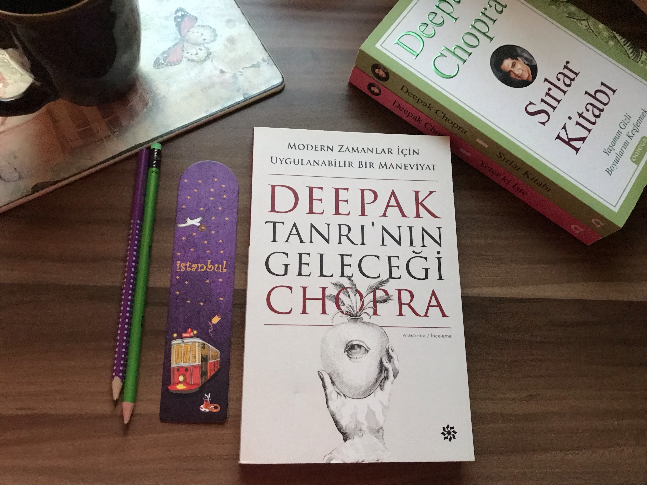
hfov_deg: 63.4
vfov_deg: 49.7
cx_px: 324
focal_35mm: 28
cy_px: 242
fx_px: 523
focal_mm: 3.99
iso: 80
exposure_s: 1/5
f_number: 1.8
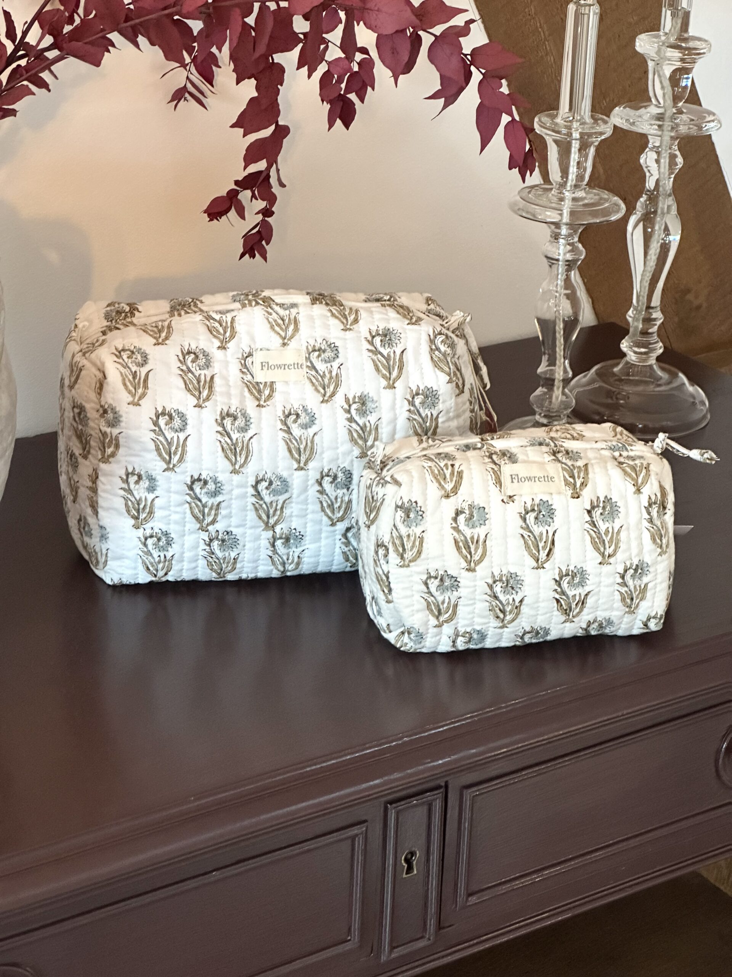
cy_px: 488
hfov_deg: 19.1
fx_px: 2171
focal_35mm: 77
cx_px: 366
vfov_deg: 25.3
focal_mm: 9
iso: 1000
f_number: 2.8
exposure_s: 1/34
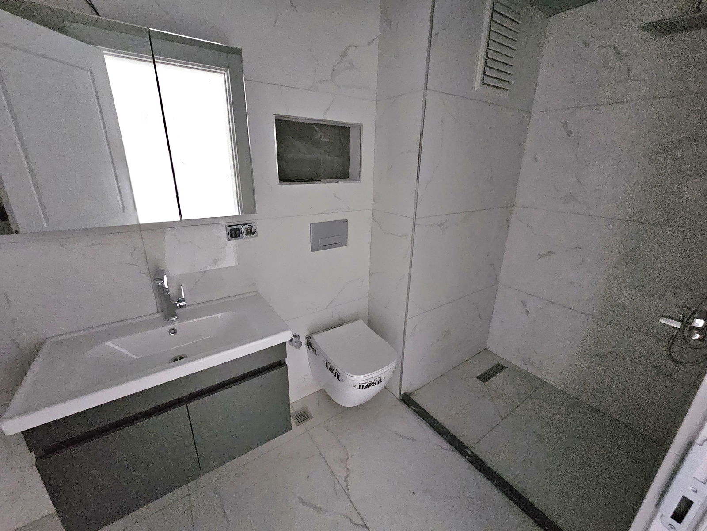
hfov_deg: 106.2
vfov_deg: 89.9
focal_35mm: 13
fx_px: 266
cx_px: 354
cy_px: 266
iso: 1600
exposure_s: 1/24
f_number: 2.2
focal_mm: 2.2
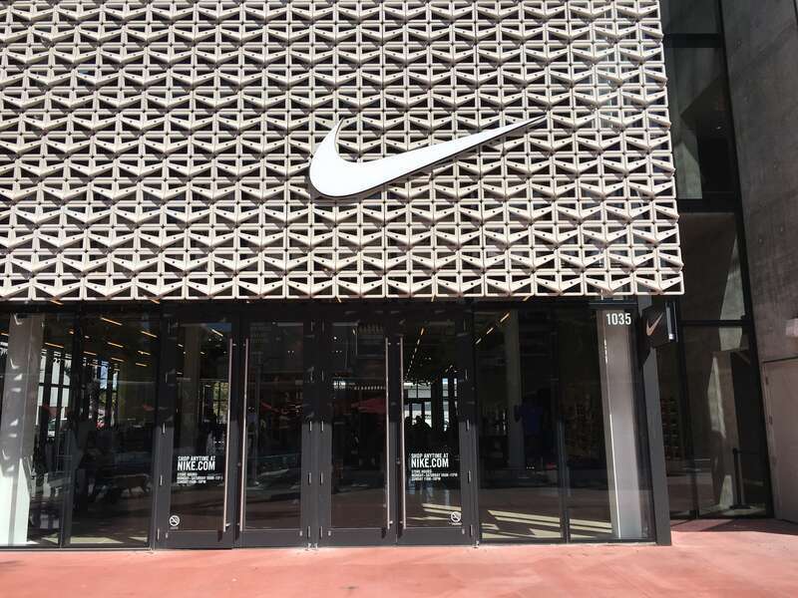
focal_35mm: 29
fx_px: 669
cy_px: 299
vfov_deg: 48.2
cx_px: 399
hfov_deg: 61.7
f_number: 2.2
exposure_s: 1/2079
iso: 25
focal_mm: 4.15
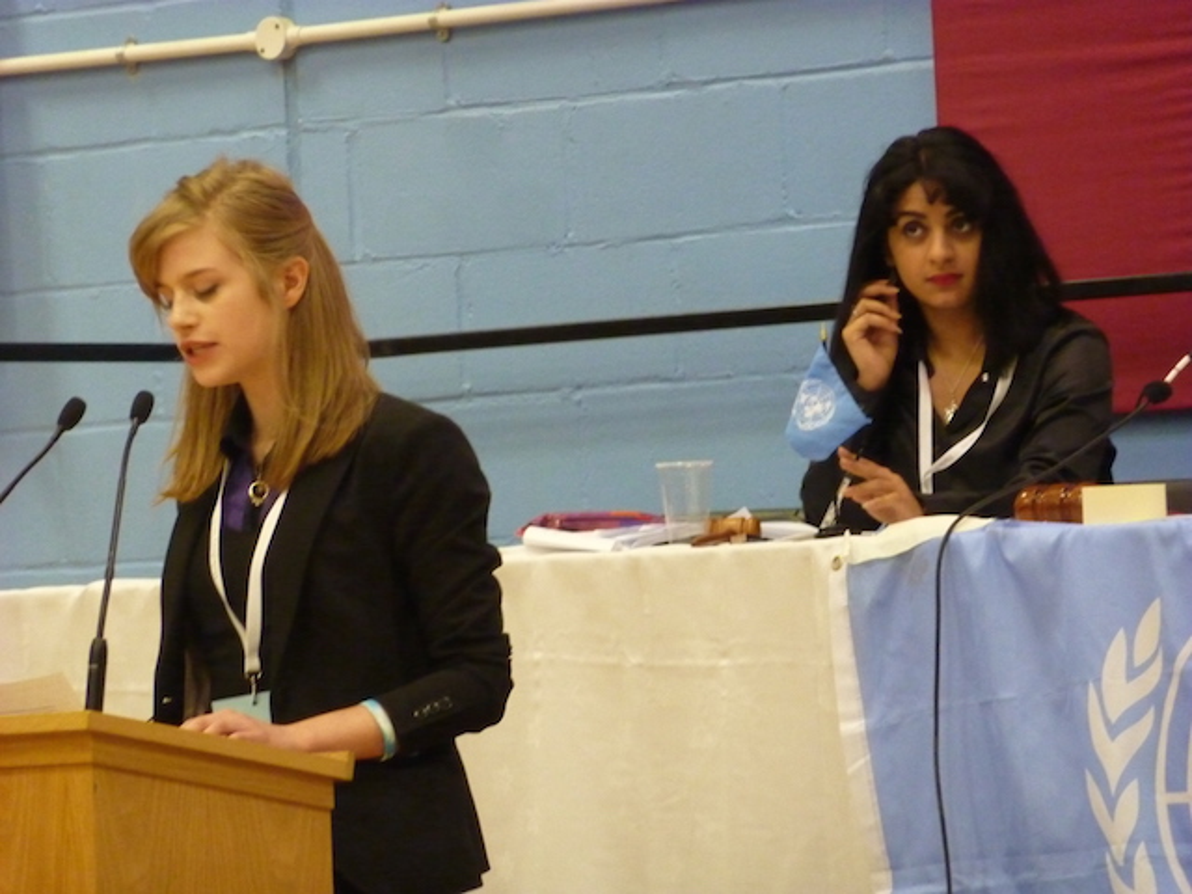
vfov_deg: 5.0
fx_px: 10330
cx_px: 596
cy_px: 447
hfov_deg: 6.6
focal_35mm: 300
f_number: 4.9
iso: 800
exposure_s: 1/20
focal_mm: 49.2
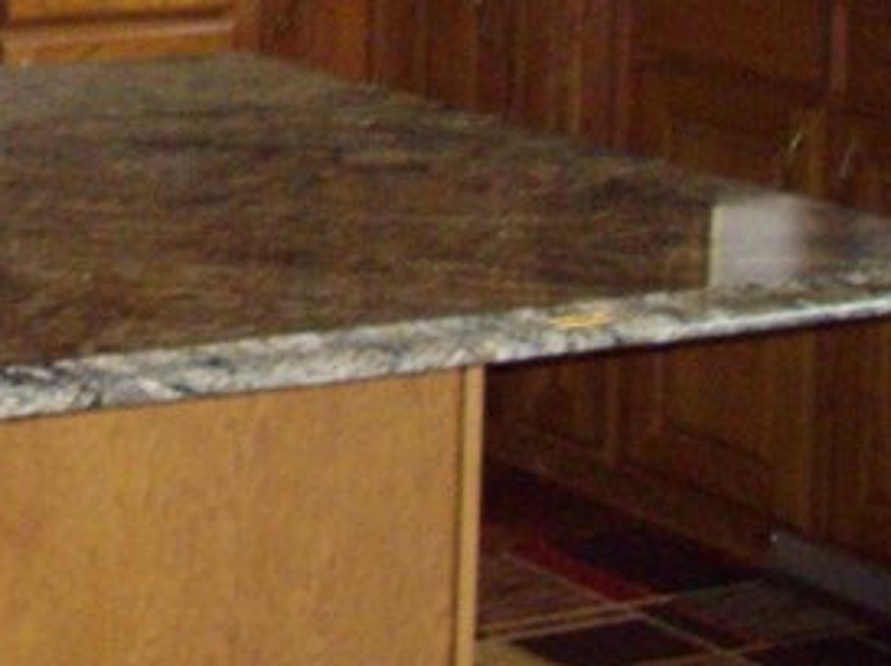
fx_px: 3573
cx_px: -659
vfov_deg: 10.3
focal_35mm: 139
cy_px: -366
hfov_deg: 13.0
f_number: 2.8
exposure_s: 1/50
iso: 366
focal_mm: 6.2
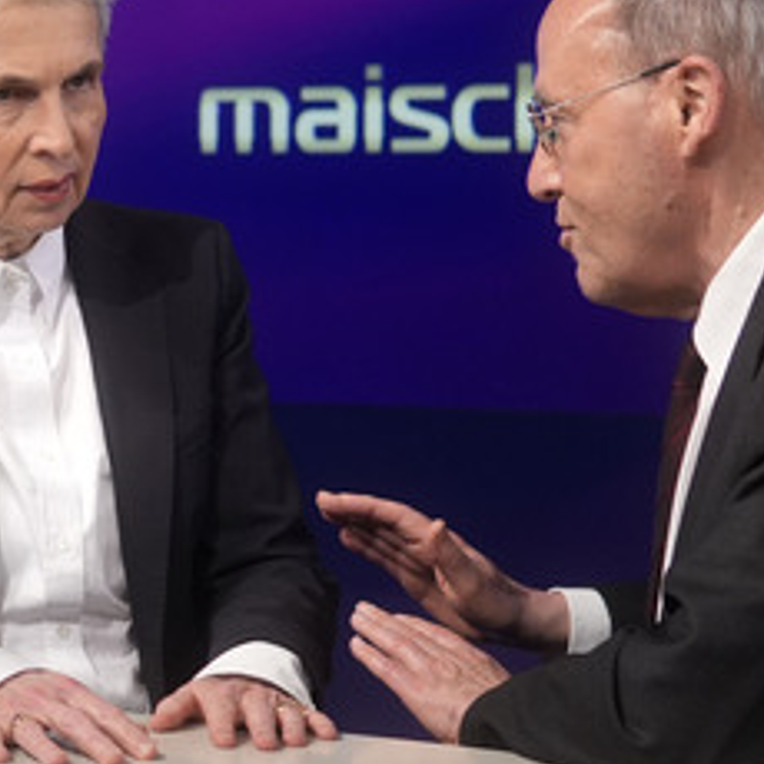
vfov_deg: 23.0
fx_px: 1873
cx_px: 357
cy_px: 322
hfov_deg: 23.1
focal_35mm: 75
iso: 640
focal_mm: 30
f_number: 2.2
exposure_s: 1/250
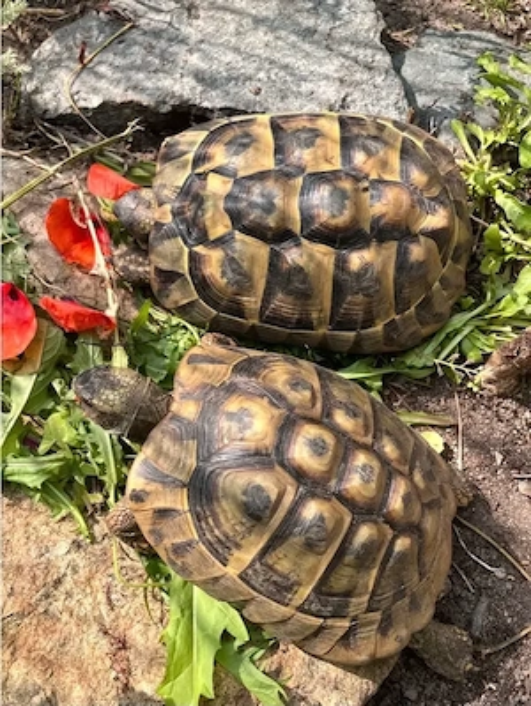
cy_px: 353
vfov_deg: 67.3
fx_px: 531
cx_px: 266
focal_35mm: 26
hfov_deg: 53.1
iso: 50
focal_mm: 5.1
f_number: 1.6
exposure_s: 1/1441
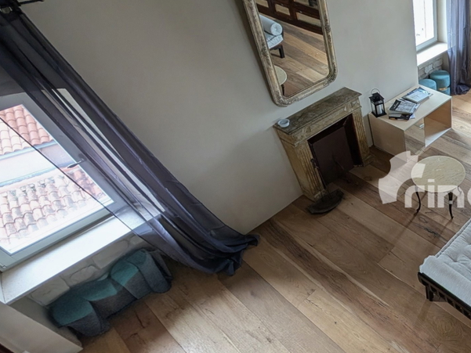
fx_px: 327
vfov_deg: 56.8
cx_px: 451
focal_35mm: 24
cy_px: 179
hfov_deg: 57.6
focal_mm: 2.02
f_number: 1.7
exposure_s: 1/126
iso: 65
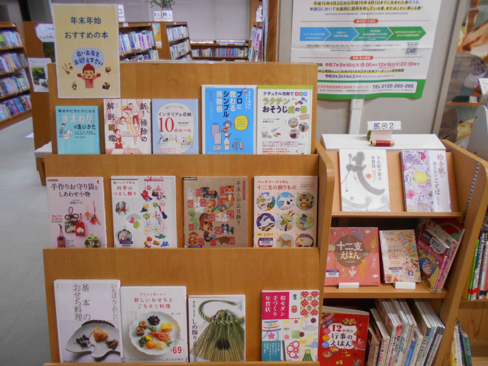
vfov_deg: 53.1
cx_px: 244
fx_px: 367
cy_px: 183
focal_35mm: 26
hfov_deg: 67.3
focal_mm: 4.6
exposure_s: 1/30
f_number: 3.2
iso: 280
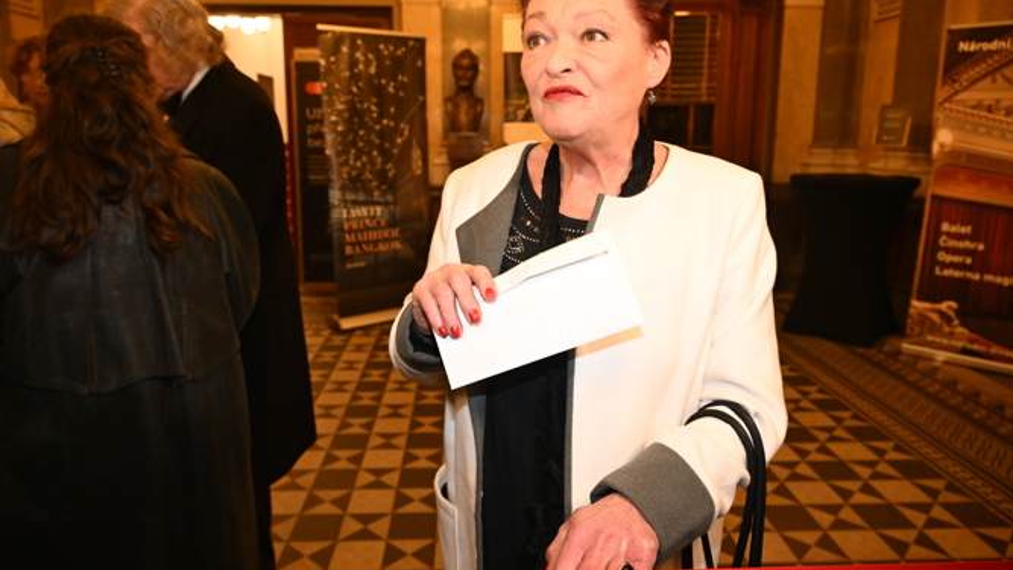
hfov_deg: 71.9
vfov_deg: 44.3
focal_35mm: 26
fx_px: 698
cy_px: 251
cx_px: 500
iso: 3200
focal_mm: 24
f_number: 4.5
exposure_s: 1/80
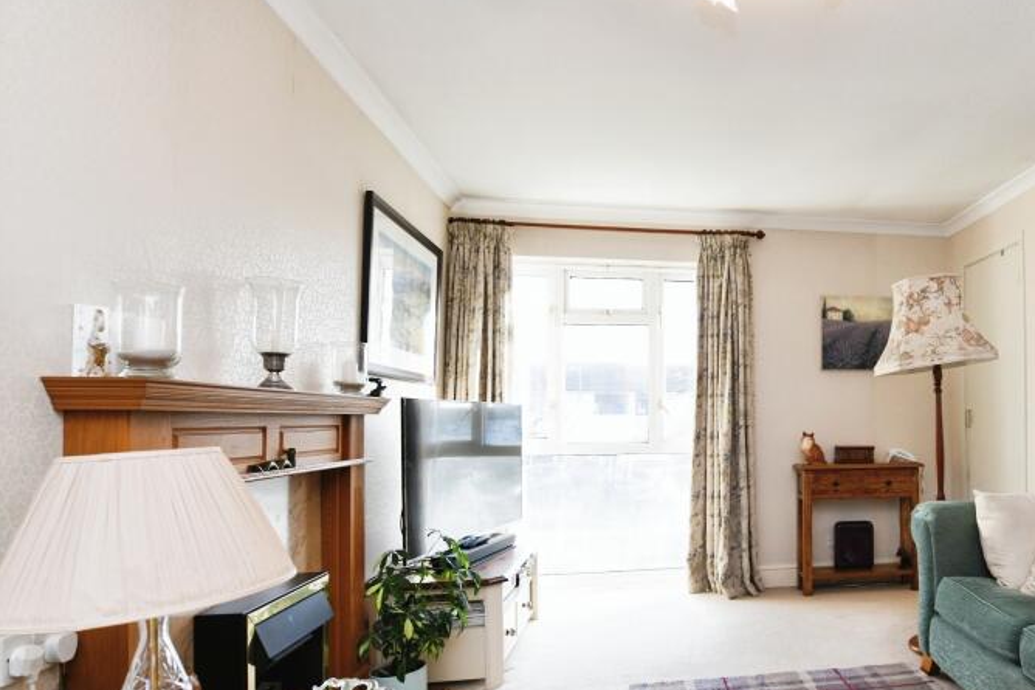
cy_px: 436
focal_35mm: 23
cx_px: 765
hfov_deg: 71.4
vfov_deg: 54.4
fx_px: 661
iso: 800
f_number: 8
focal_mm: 15
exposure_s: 1/60
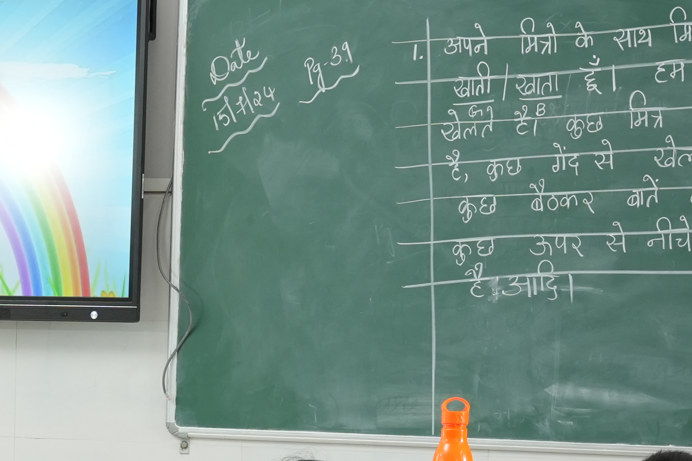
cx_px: -249
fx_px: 2640
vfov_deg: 9.7
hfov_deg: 14.2
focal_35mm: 137
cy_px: 687
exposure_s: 1/80
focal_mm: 32.8
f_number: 5.6
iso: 800
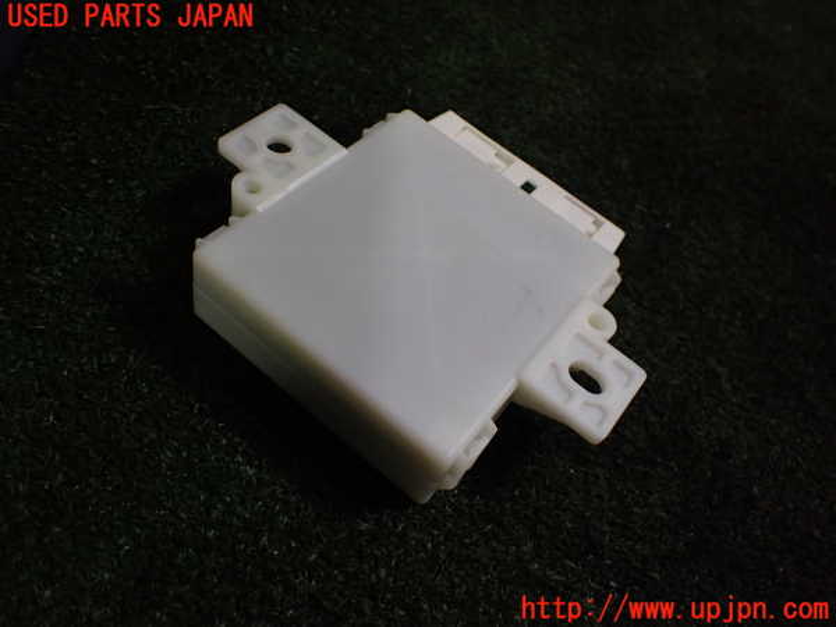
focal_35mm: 30
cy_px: 314
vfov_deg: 46.8
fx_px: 725
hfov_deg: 60.0
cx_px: 418
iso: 250
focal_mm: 5.4
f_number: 2.3
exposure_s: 1/125
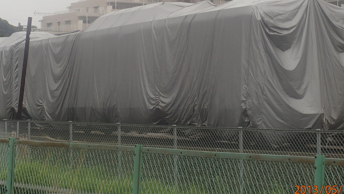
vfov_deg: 10.3
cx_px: 173
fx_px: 1067
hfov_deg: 18.3
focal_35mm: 117
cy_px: 66
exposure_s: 1/125
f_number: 5.6
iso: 200
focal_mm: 15.8
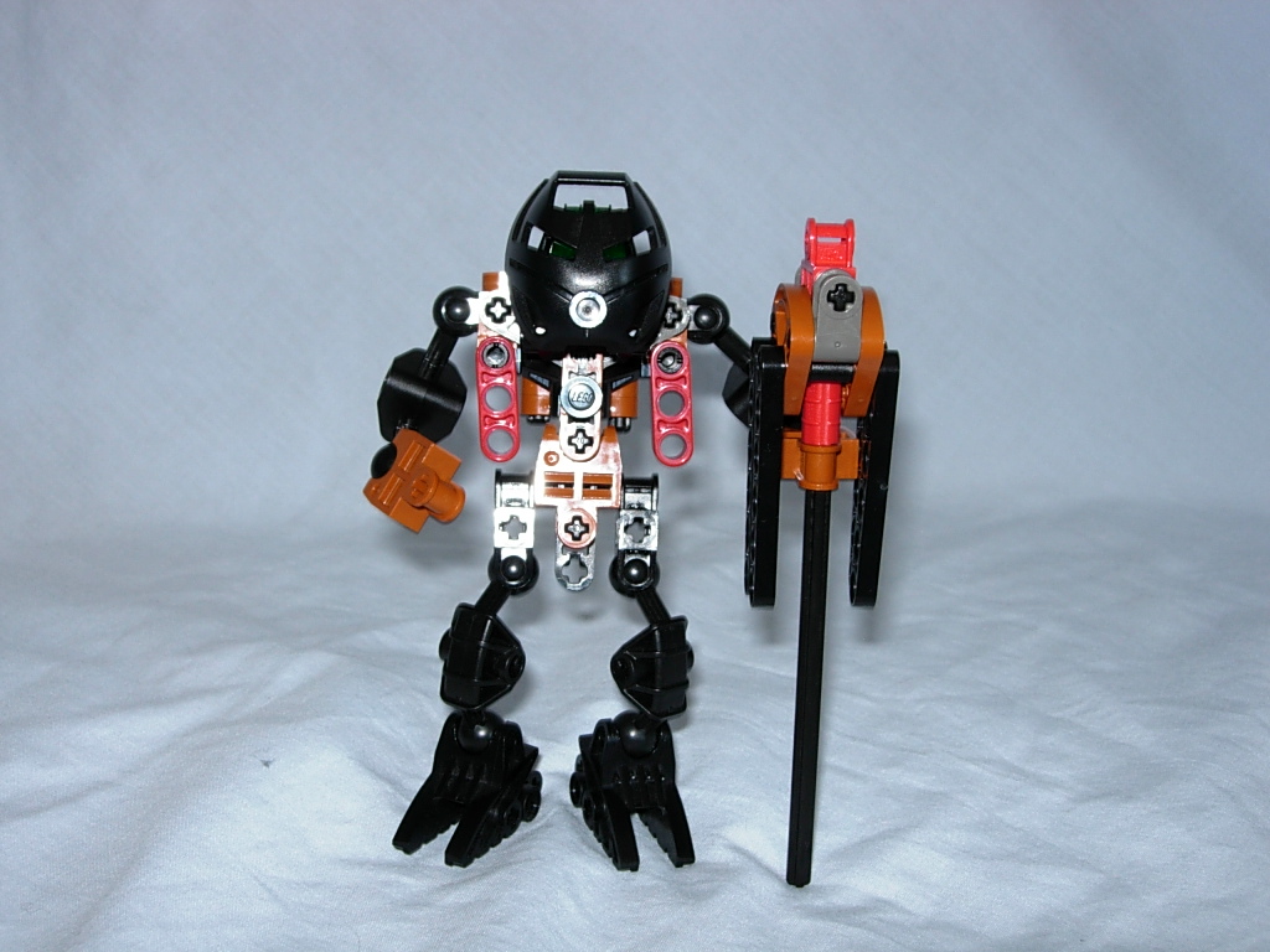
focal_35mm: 41
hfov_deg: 45.8
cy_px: 476
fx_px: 1504
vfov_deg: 35.1
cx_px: 635
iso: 79
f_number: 4.9
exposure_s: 1/34.8
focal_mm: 8.5
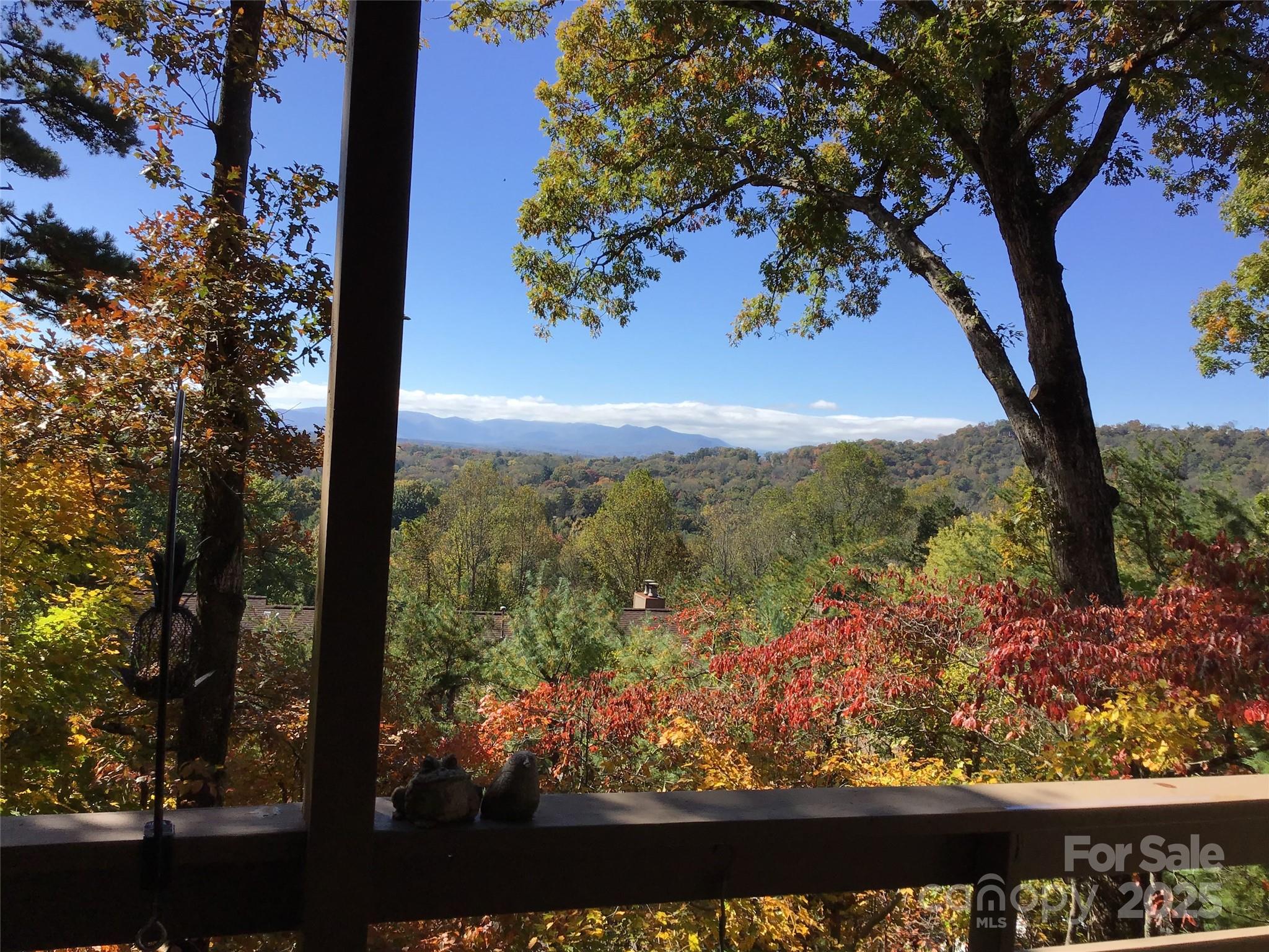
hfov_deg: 58.4
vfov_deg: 45.4
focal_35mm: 31
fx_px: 1136
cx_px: 634
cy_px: 476
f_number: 2.4
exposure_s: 1/1072
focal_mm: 3.3
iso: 25
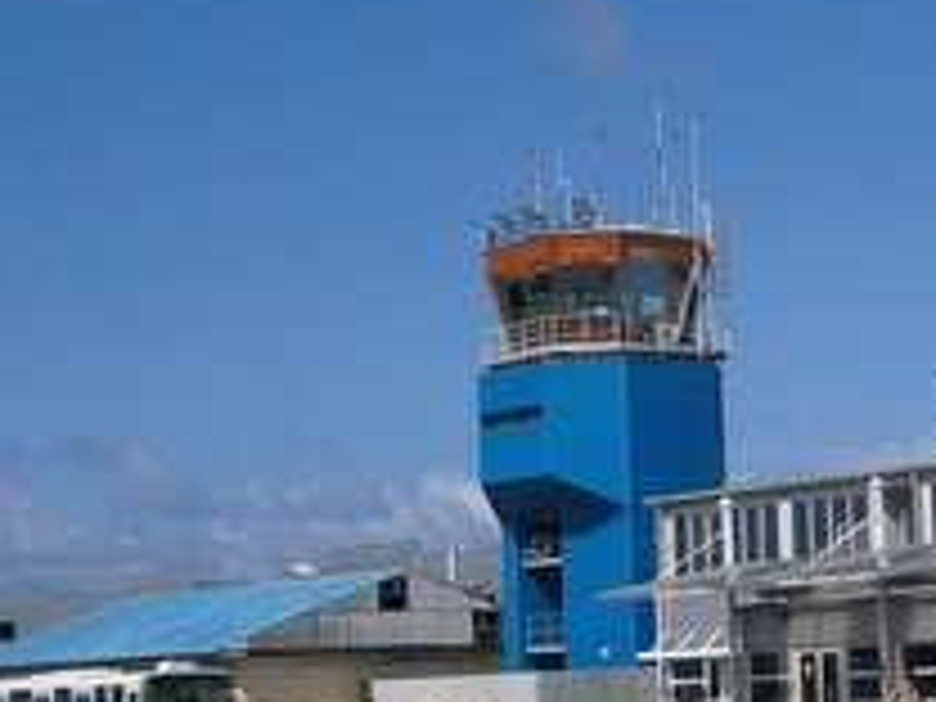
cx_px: 860
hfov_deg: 30.6
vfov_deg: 24.4
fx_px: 1622
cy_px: 310
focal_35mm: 60
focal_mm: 4.7
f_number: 8
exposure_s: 1/400
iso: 80
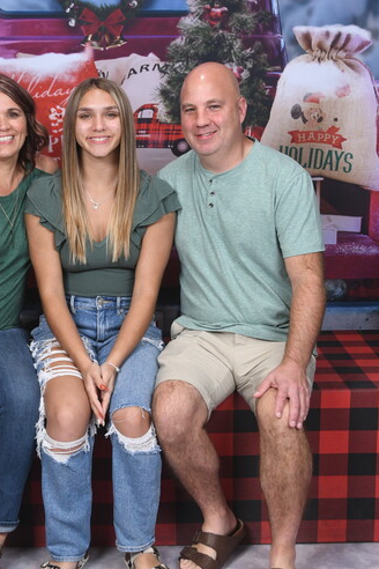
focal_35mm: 75
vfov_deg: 27.0
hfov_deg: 18.1
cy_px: 260
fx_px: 1184
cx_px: 96
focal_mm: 32
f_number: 6.3
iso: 640
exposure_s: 1/125
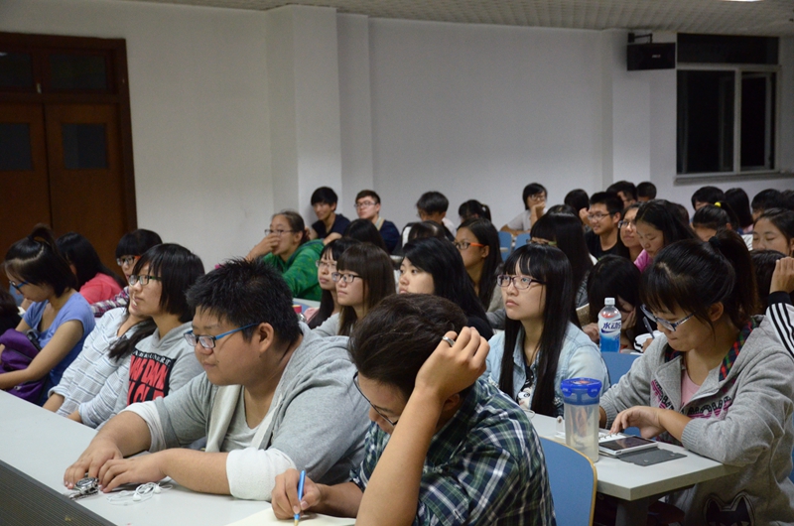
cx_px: 397
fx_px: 1123
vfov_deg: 26.4
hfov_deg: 39.0
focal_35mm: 51
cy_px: 263
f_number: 4.5
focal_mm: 34
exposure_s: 1/60
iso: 2200
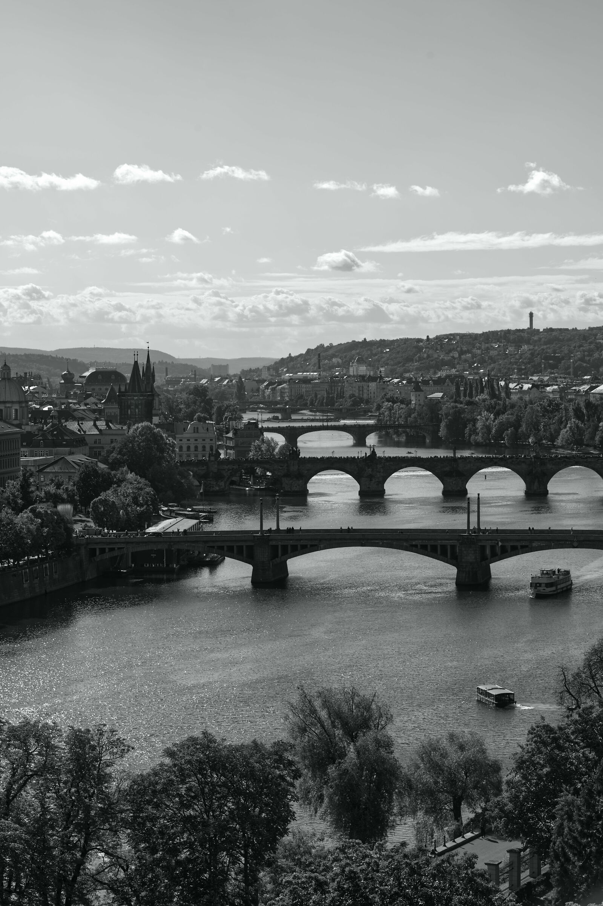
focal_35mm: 90
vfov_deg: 22.6
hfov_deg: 15.2
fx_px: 2262
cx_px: 302
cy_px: 453
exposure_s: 1/400
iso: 100
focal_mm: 90
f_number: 8
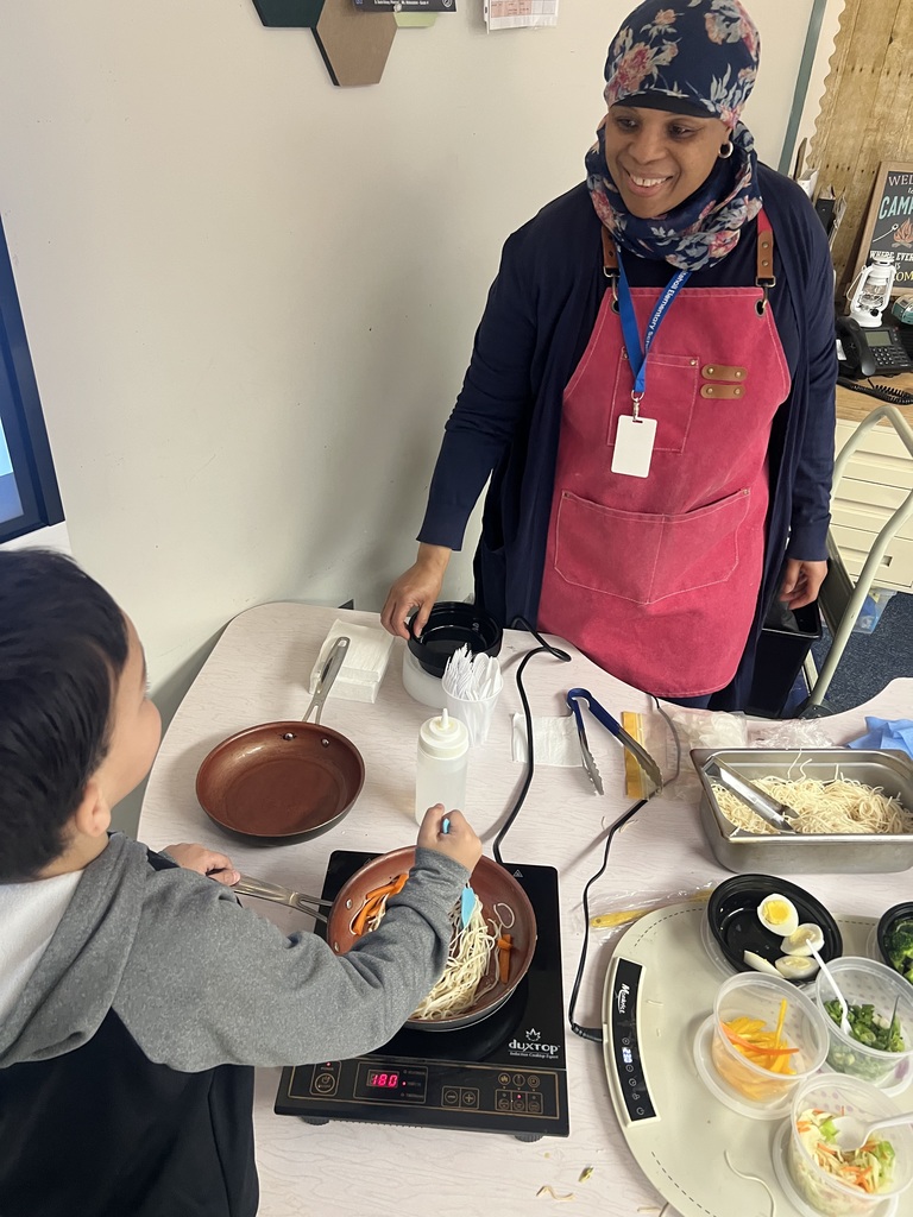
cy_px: 608
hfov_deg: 53.1
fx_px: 914
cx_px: 456
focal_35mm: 26
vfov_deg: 67.3
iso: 250
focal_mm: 5.7
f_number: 1.5
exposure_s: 1/60
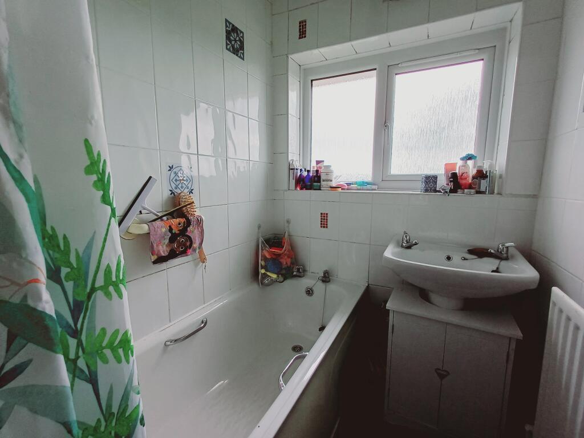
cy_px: 219
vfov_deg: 78.1
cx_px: 292
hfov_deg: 94.5
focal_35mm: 16
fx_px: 270
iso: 64
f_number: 2.2
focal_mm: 1.64
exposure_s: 1/100
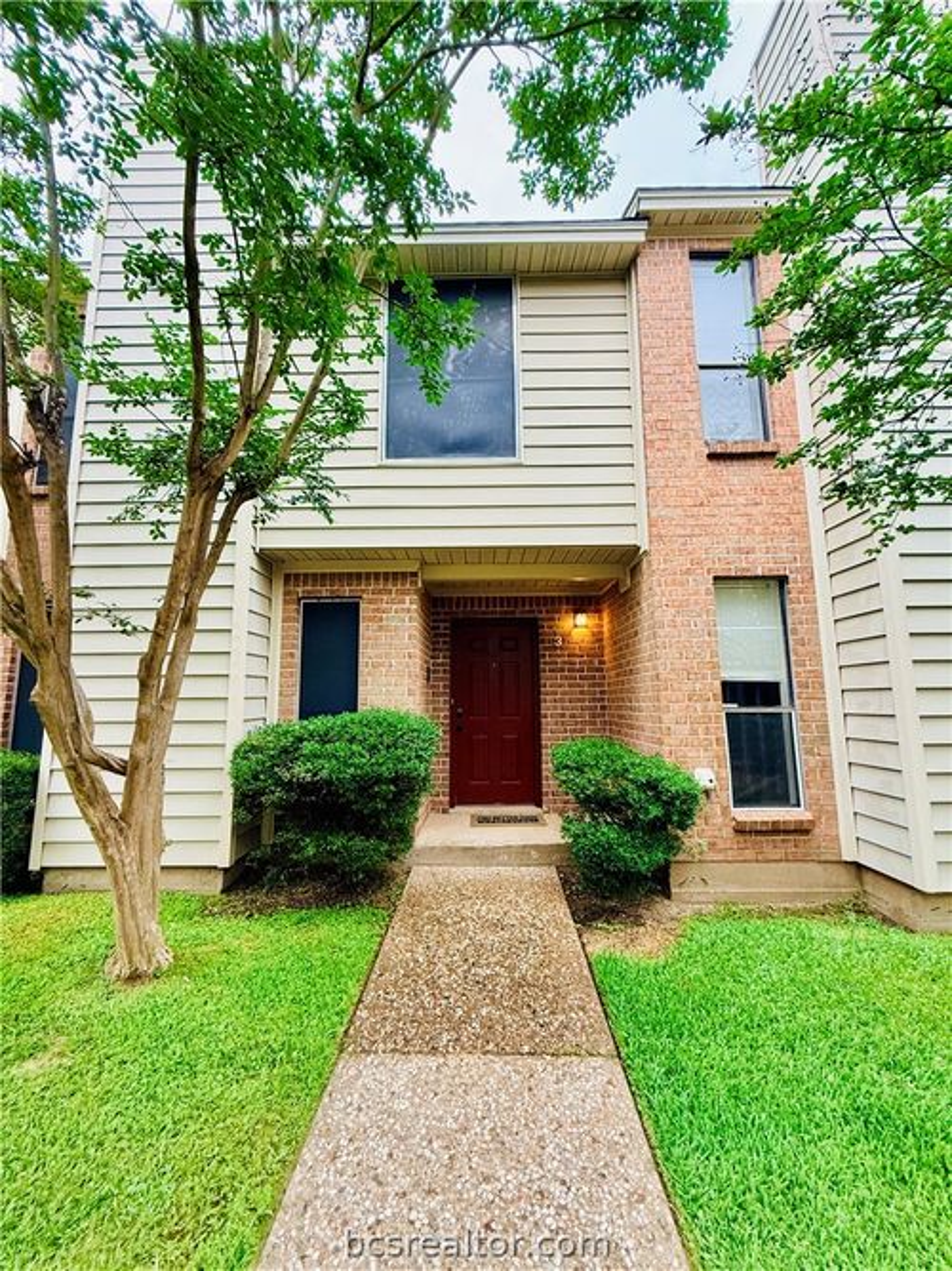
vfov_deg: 102.1
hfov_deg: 85.7
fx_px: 514
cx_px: 476
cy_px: 636
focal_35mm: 14
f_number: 2.2
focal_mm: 2.22
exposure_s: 1/99
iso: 200
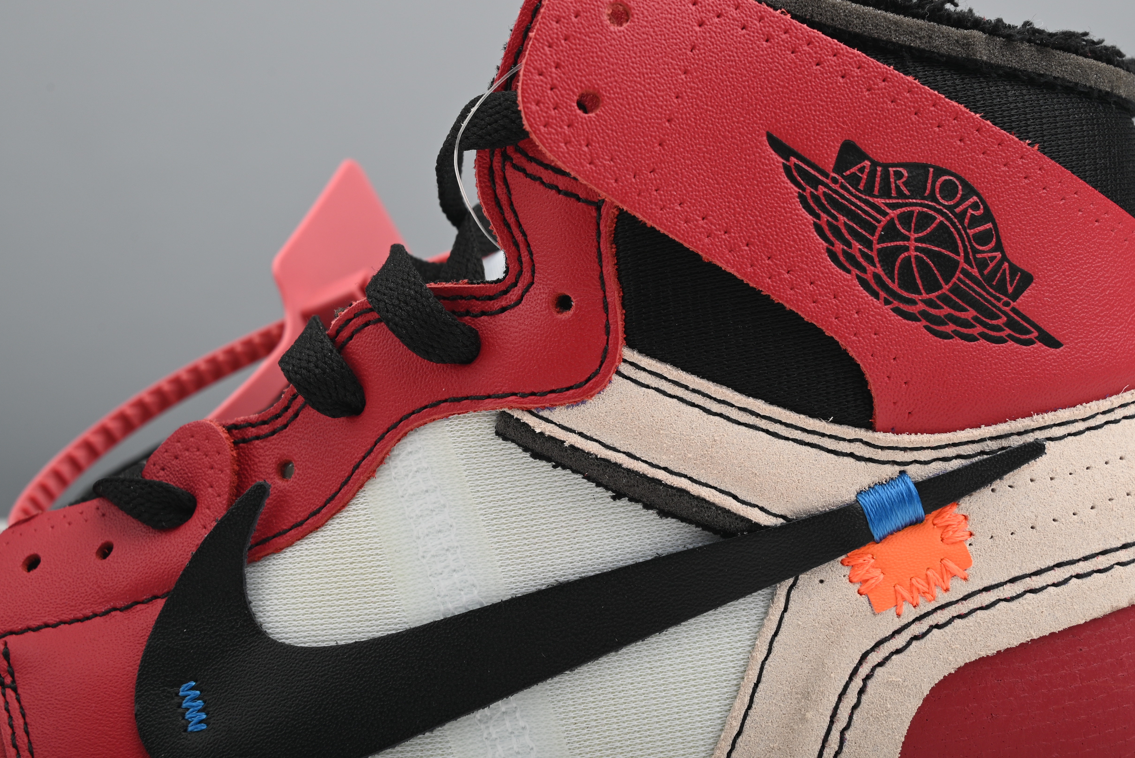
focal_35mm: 57
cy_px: 330
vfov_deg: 23.8
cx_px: 697
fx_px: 1798
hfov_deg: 34.9
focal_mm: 46
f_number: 11
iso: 100
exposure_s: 1/200
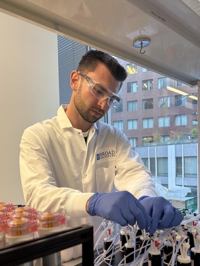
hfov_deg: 45.4
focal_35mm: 31
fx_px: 239
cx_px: 99
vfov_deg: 57.5
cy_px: 169
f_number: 1.78
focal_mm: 6.76
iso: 200
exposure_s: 1/120
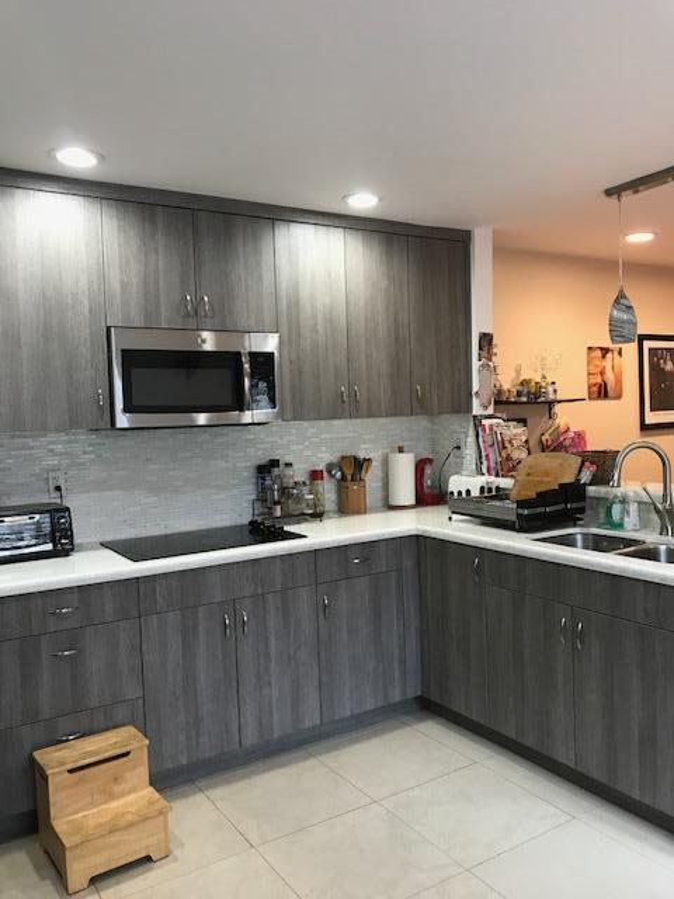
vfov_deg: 63.4
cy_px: 450
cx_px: 337
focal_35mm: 28
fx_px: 727
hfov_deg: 49.7
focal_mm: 3.99
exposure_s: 1/17
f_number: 1.8
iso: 40
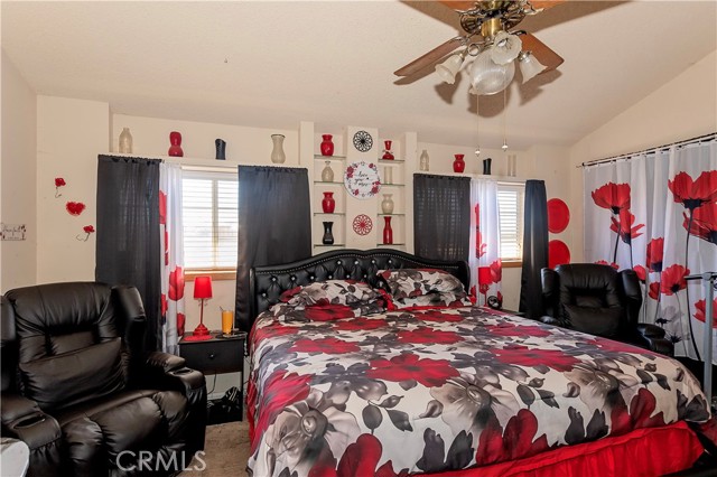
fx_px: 358
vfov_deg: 67.3
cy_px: 238
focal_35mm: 18
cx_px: 358
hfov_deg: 90.0
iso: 400
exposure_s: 1/60
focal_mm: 12
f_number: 5.6
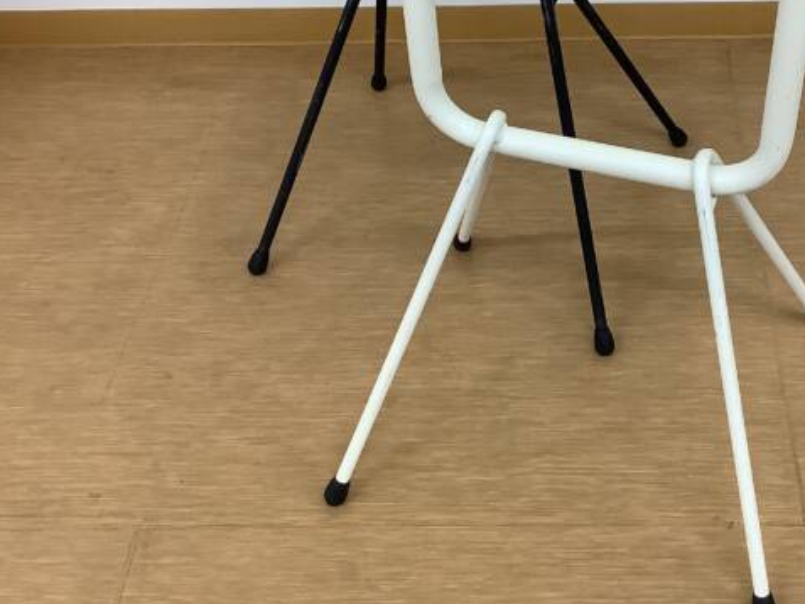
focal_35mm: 52
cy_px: 147
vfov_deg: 27.6
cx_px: 550
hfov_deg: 36.4
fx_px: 1210
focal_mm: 3.3
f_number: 2.4
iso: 80
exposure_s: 1/60
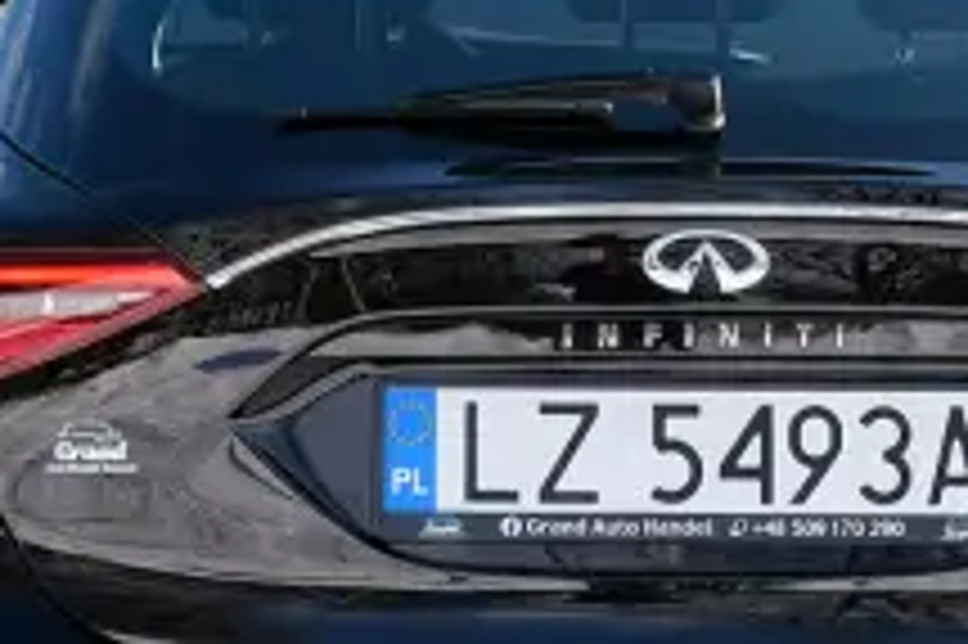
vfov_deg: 7.8
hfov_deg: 11.7
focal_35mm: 176
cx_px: 635
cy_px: 486
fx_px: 4729
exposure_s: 1/350
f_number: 5.6
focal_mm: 39
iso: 320
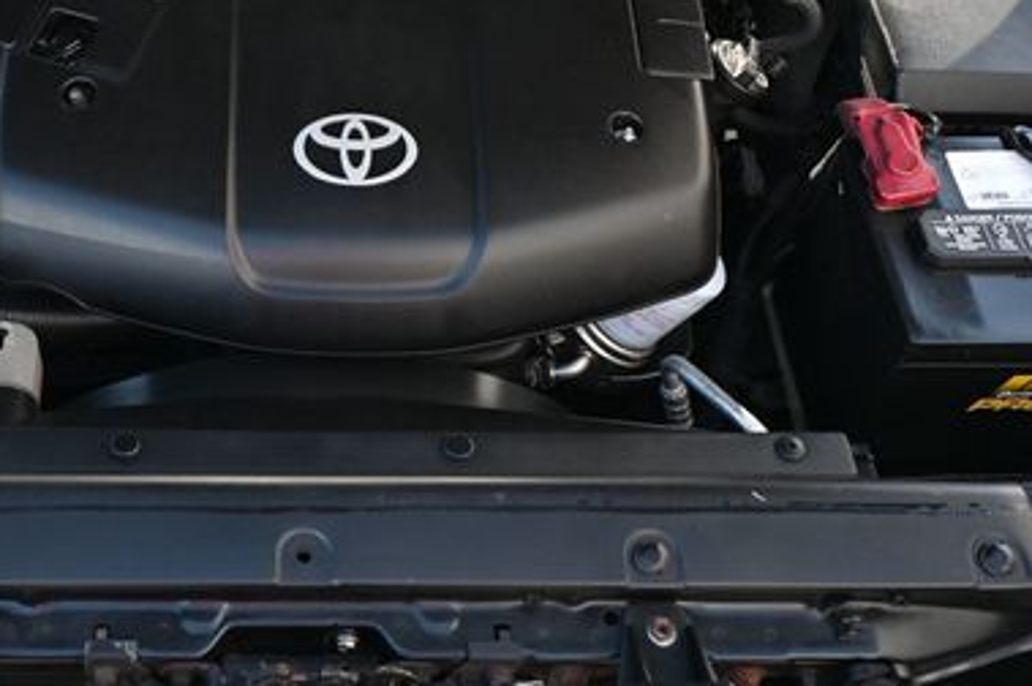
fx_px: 1416
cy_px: 139
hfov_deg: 39.3
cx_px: 294
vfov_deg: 26.7
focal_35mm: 49
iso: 400
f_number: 4
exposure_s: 1/250
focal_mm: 19.5
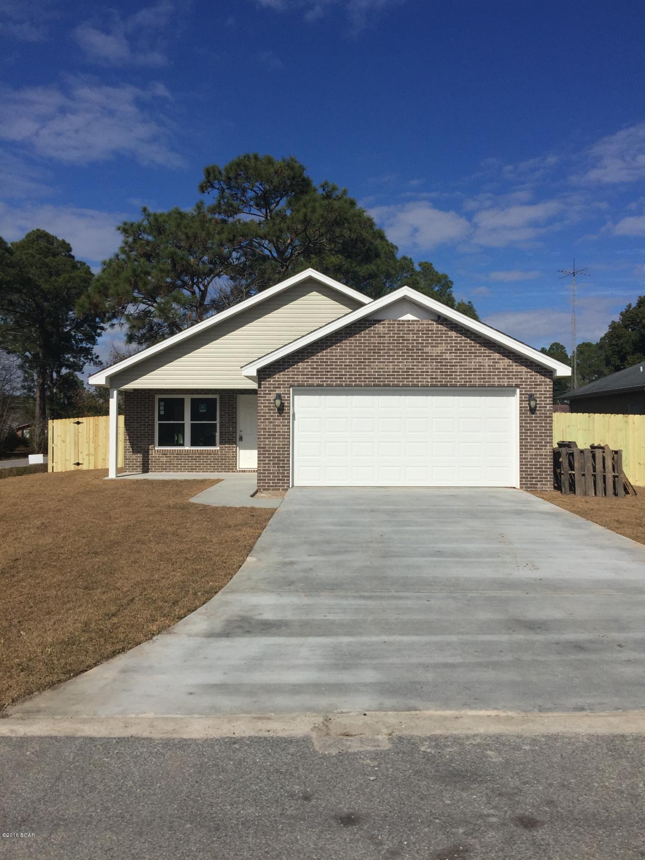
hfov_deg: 46.8
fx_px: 745
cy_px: 418
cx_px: 333
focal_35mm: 30
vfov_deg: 60.0
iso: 32
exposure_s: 1/6623
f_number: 2.2
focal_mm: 4.15
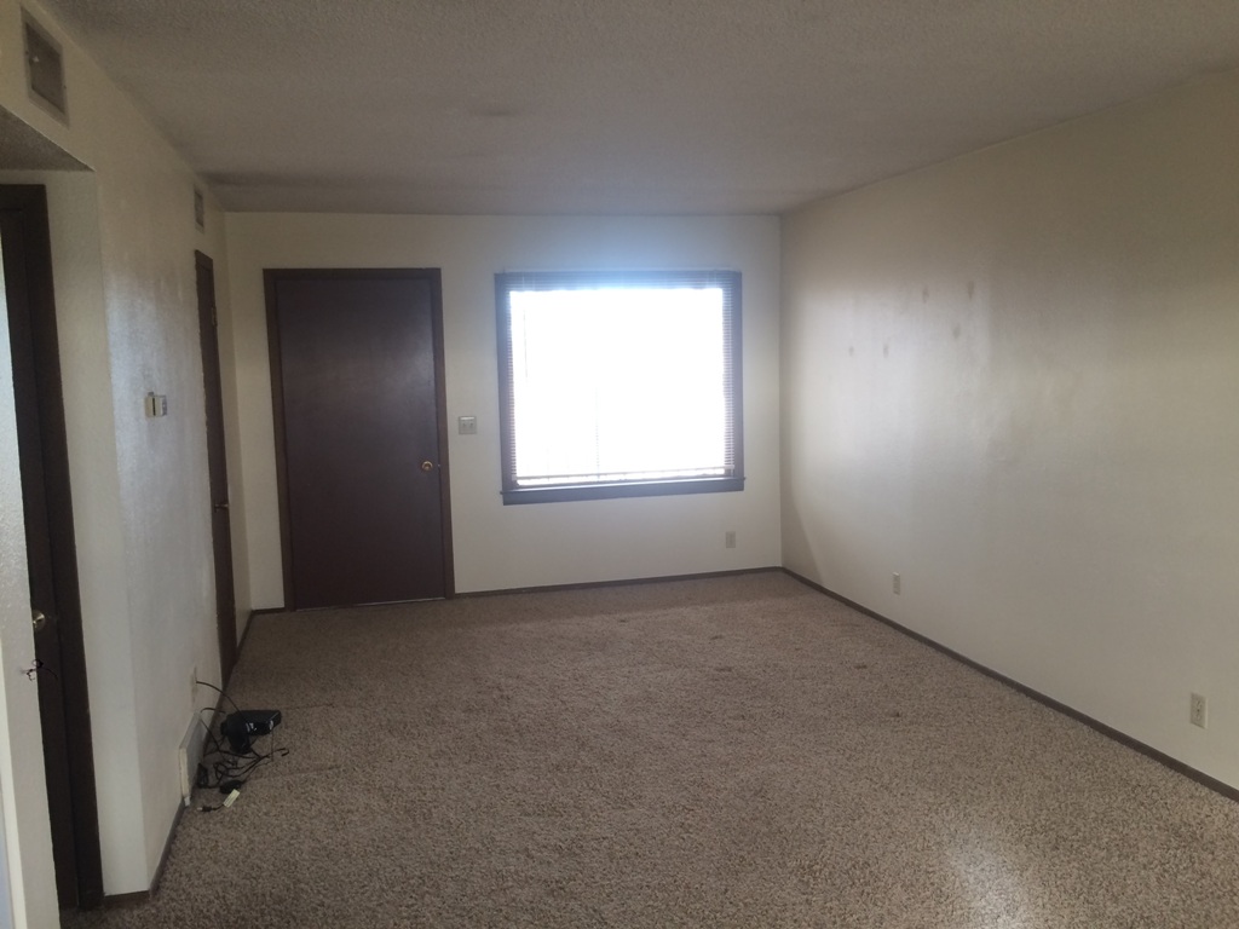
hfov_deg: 61.7
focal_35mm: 29
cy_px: 464
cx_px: 620
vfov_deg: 48.2
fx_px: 1038
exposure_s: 1/30
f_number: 2.2
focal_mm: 4.15
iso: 40
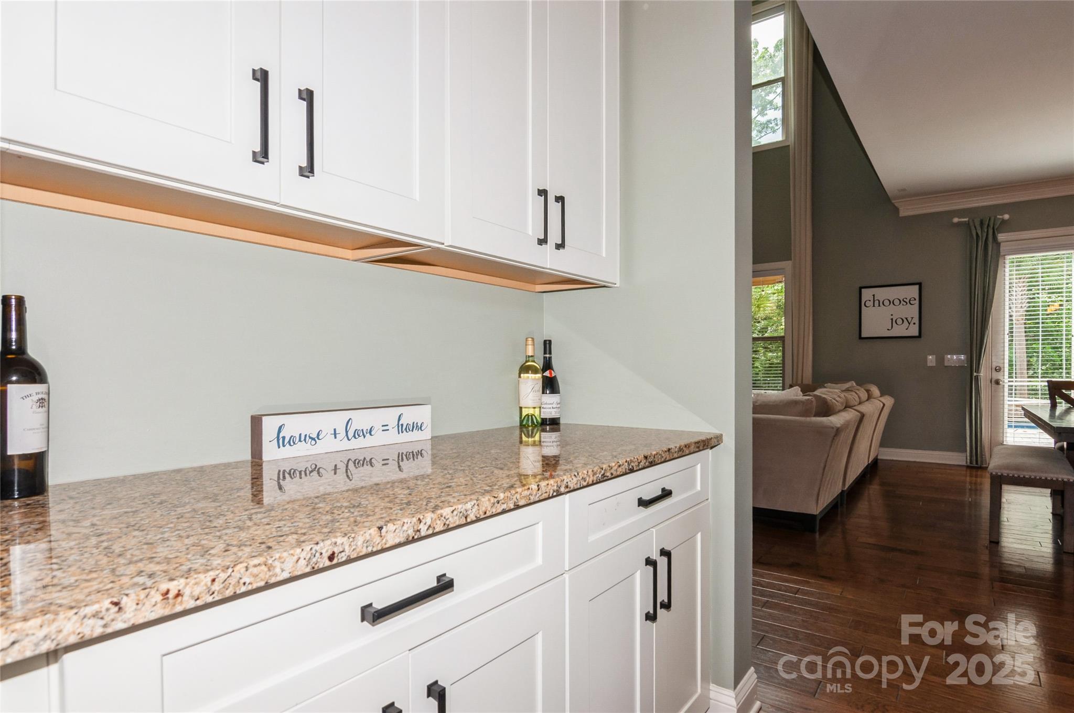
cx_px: 537
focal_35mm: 20
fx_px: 581
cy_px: 356
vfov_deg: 63.1
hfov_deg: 85.5
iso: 200
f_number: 8
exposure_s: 1/60
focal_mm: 13
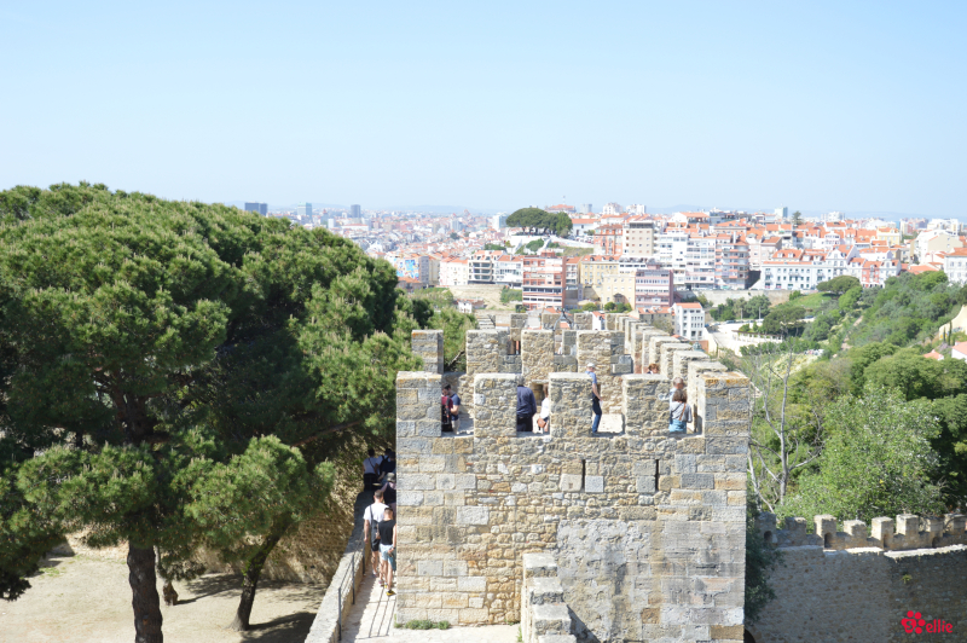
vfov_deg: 31.8
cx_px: 484
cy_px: 322
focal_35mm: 42
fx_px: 1127
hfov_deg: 46.4
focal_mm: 28
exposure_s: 1/160
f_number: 6.3
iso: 100
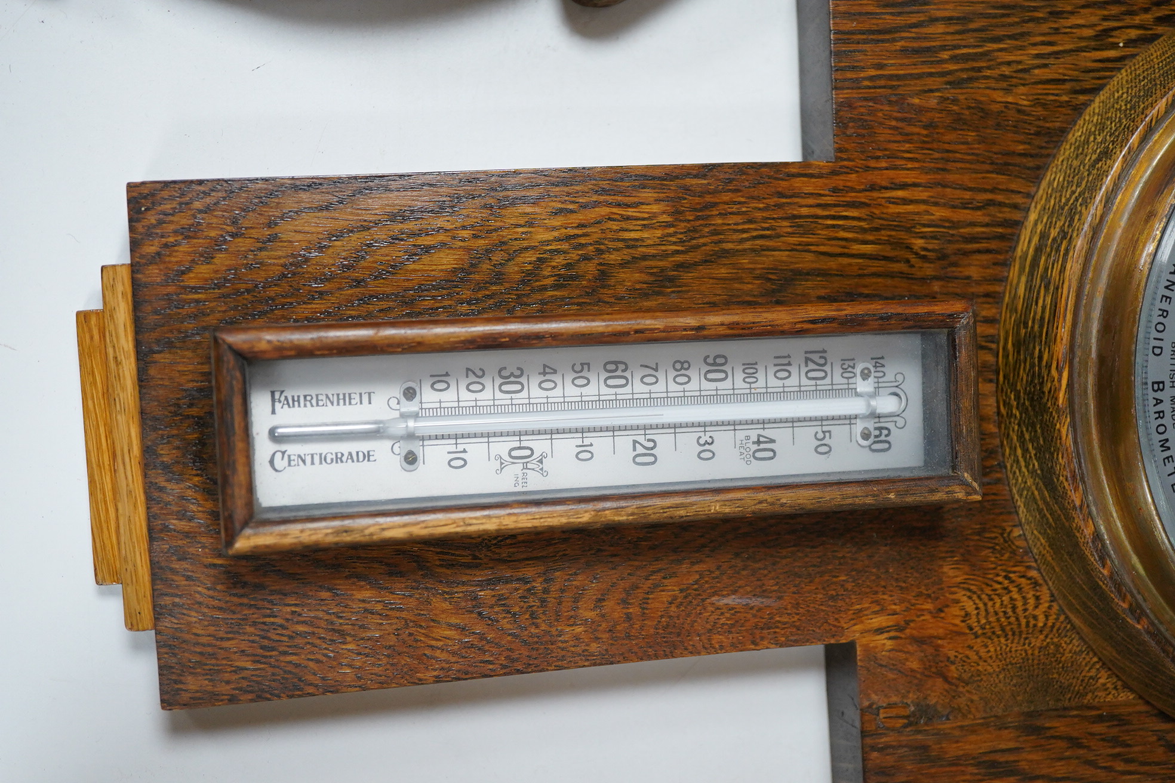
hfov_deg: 43.6
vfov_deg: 29.9
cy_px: 392
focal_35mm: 45
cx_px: 588
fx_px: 1469
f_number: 3.5
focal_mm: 30
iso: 1250
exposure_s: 1/125
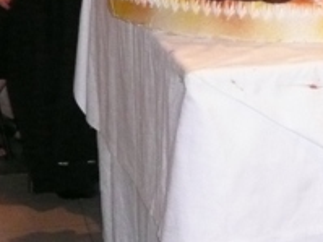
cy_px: -136
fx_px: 1455
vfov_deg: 9.2
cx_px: 353
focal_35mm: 156
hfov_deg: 12.5
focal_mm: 7.3
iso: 640
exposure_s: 1/30
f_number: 4.1
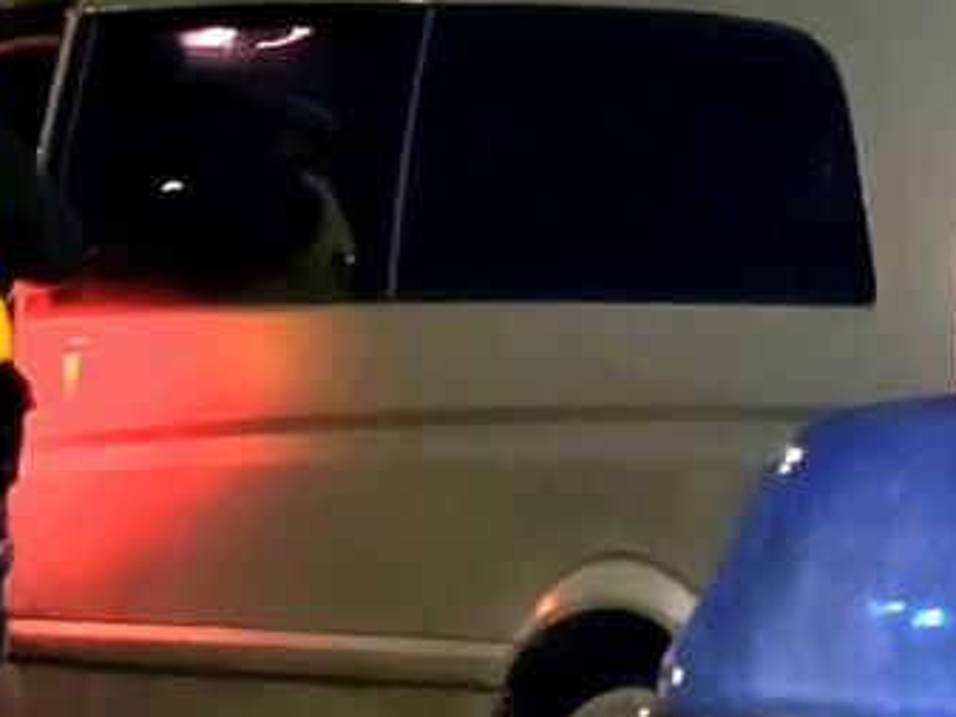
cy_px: 296
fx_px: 7045
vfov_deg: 5.8
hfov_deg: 7.8
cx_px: 235
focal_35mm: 255
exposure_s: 1/20
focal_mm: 7.1
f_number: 1.9
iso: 5000
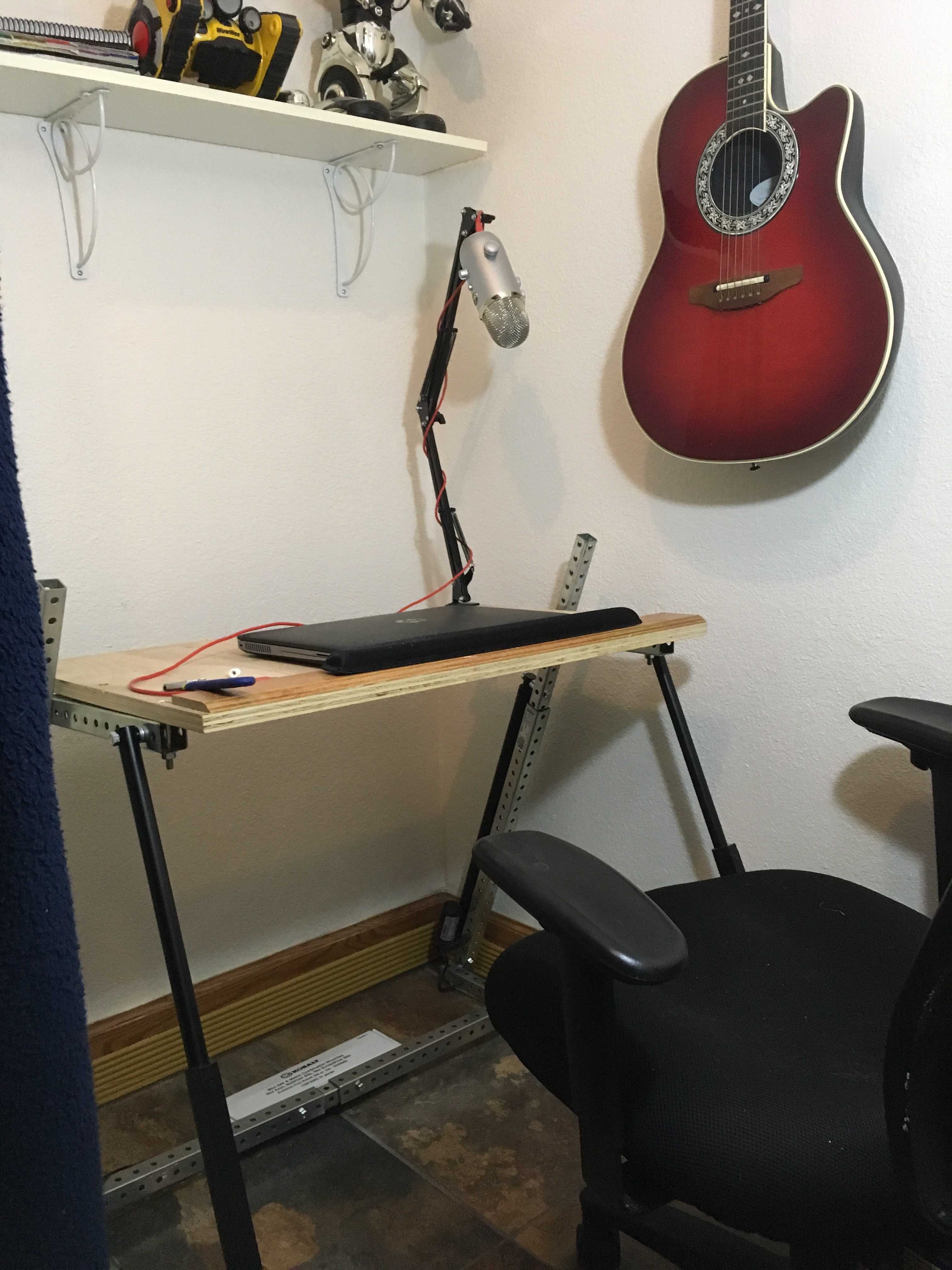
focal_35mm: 29
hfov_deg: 48.2
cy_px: 635
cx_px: 476
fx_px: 1063
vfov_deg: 61.7
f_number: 2.2
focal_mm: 4.15
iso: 250
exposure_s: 1/30
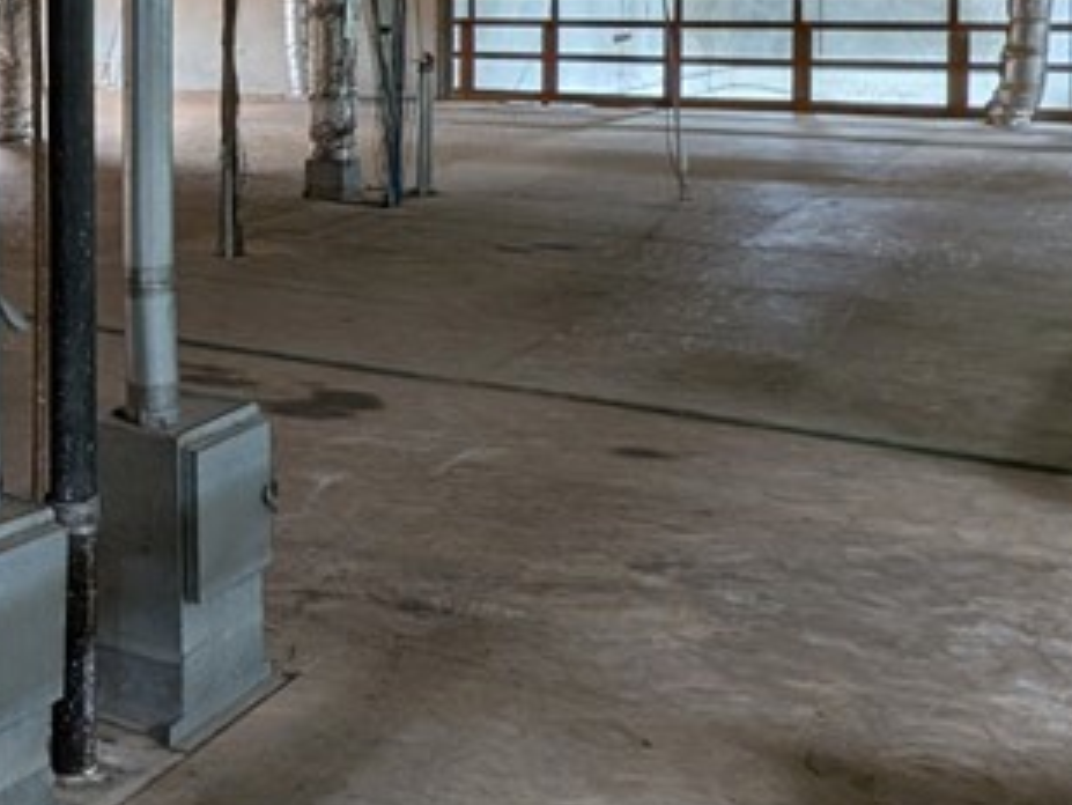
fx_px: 1642
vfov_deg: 26.6
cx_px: -208
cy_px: 73
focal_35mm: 53
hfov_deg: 30.7
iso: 141
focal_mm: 2.22
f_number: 2.2
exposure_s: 1/30.2
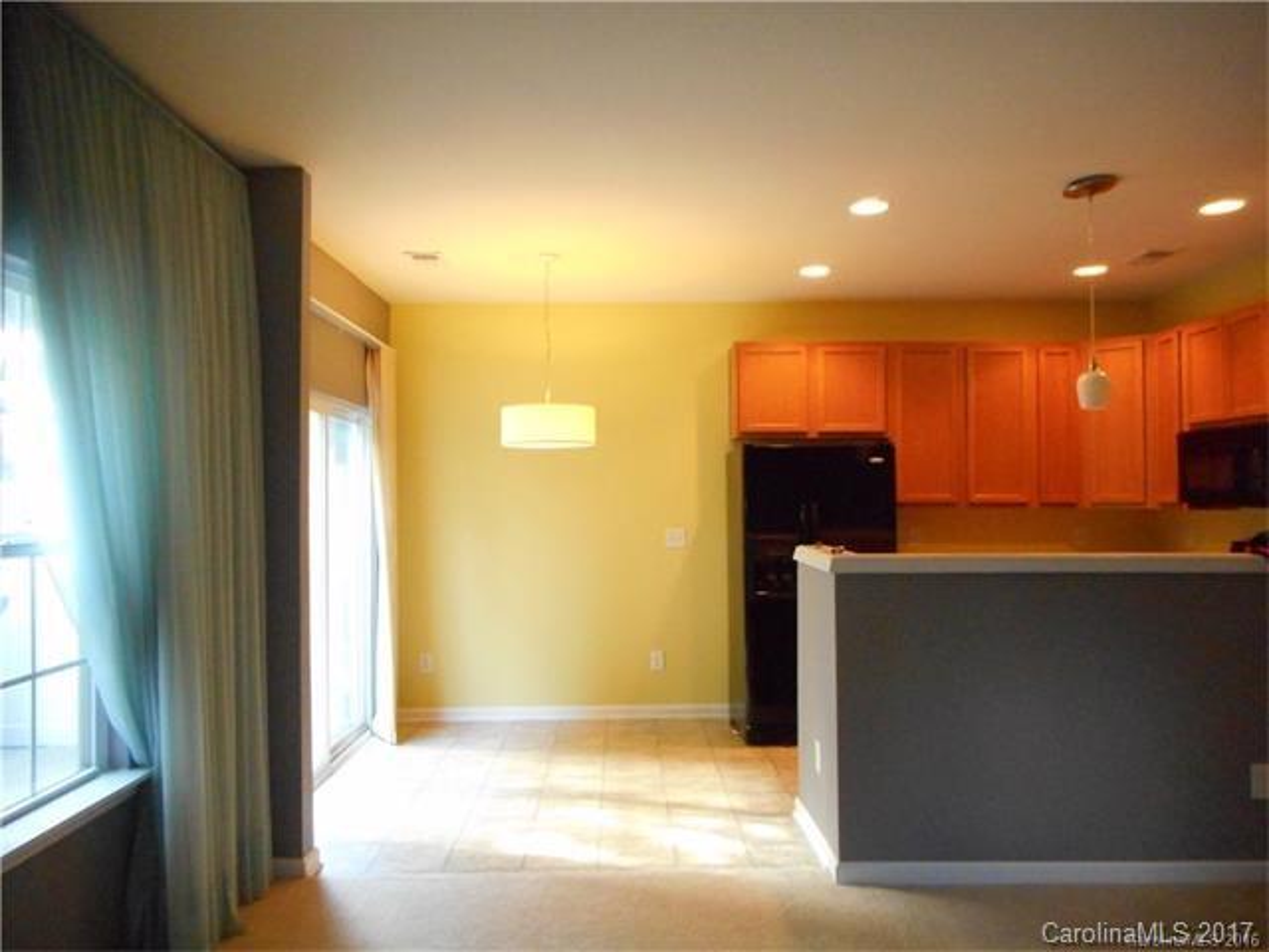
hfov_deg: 69.4
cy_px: 476
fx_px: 916
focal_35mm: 25
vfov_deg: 54.9
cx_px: 634
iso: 800
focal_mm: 4.5
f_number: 3.7
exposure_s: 1/25
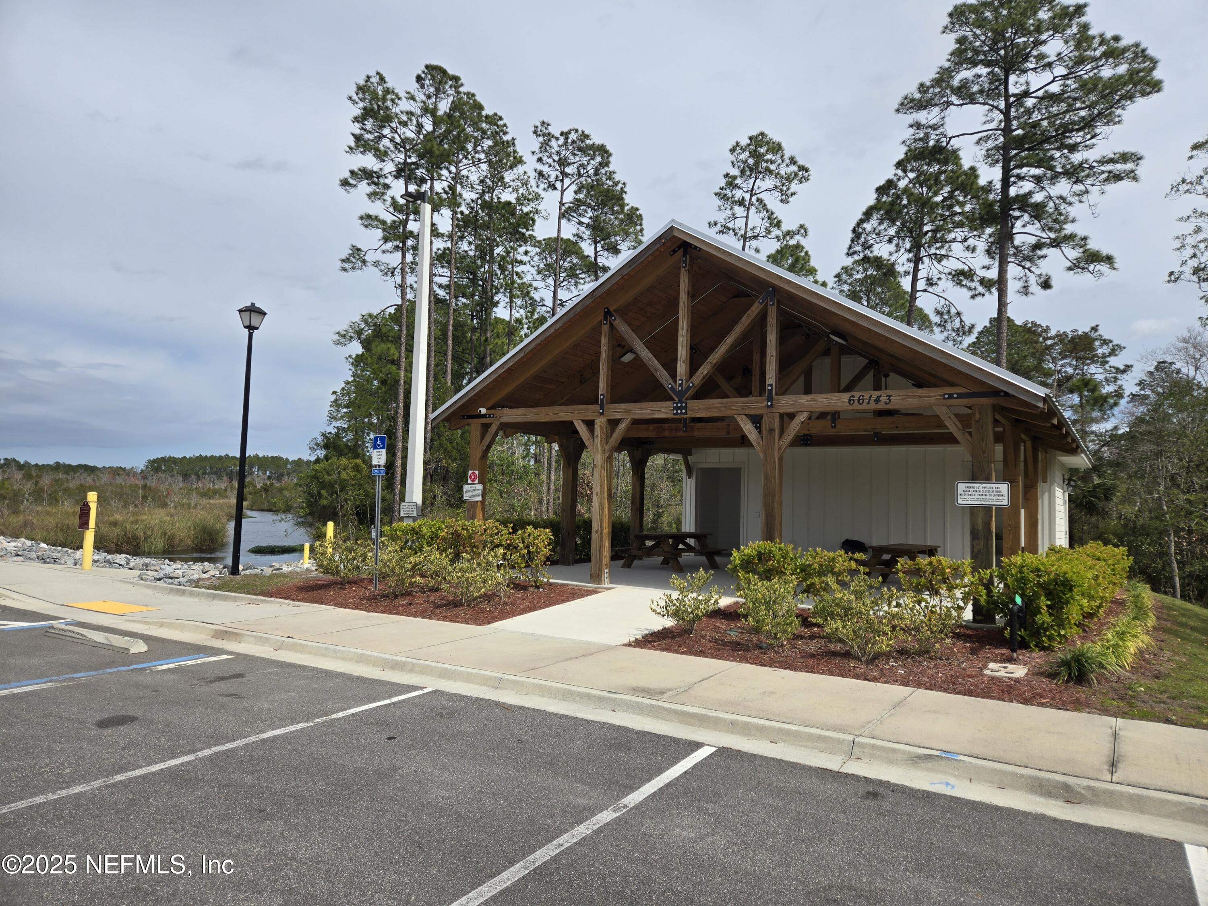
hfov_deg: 73.9
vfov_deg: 58.9
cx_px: 604
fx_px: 803
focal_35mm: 23
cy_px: 453
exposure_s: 1/2404
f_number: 1.8
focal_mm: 5.4
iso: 25
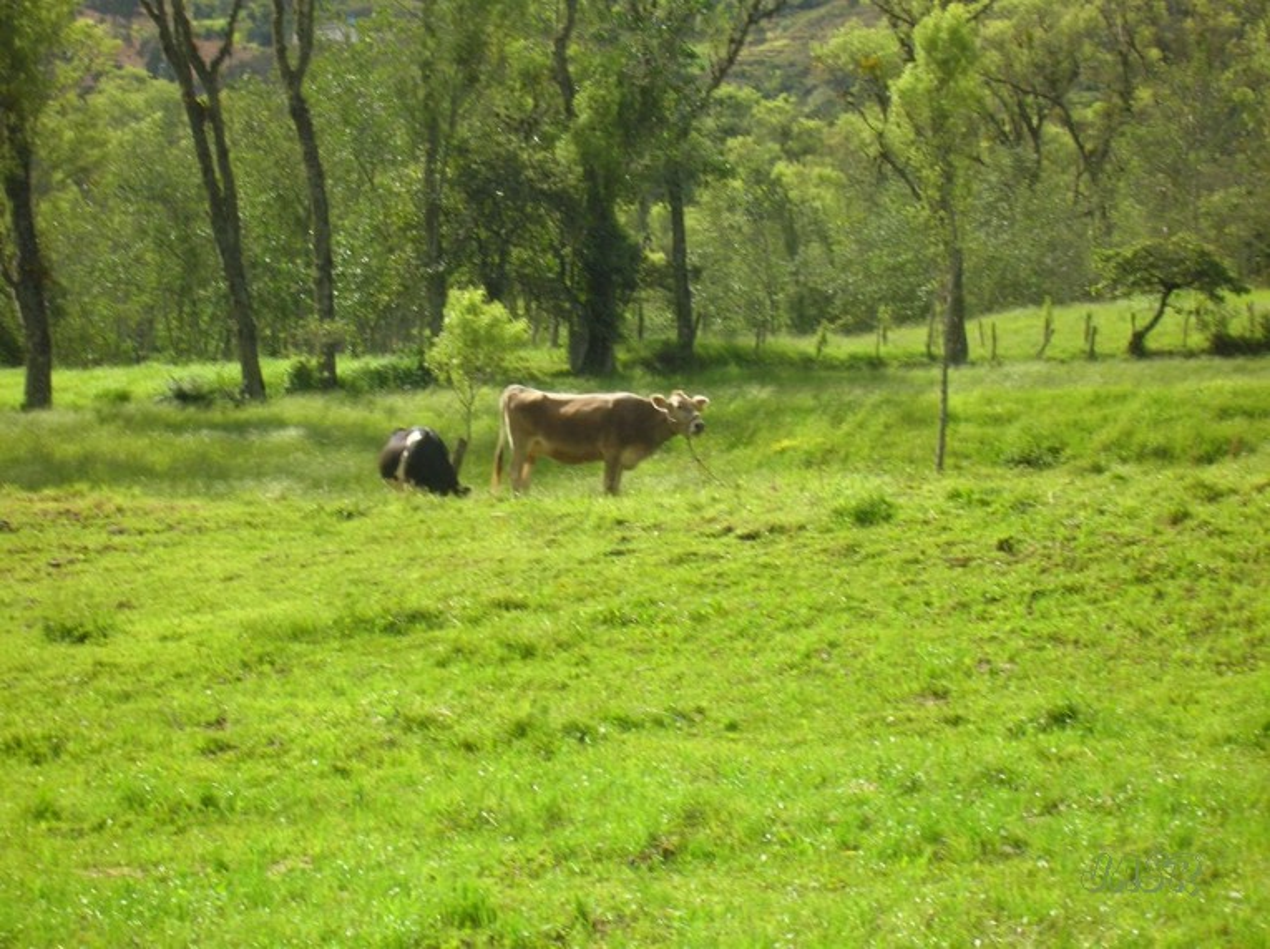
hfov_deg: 19.3
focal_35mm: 102
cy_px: 474
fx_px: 3738
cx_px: 635
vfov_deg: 14.5
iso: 50
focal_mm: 17.1
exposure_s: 1/70.7
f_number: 8.2
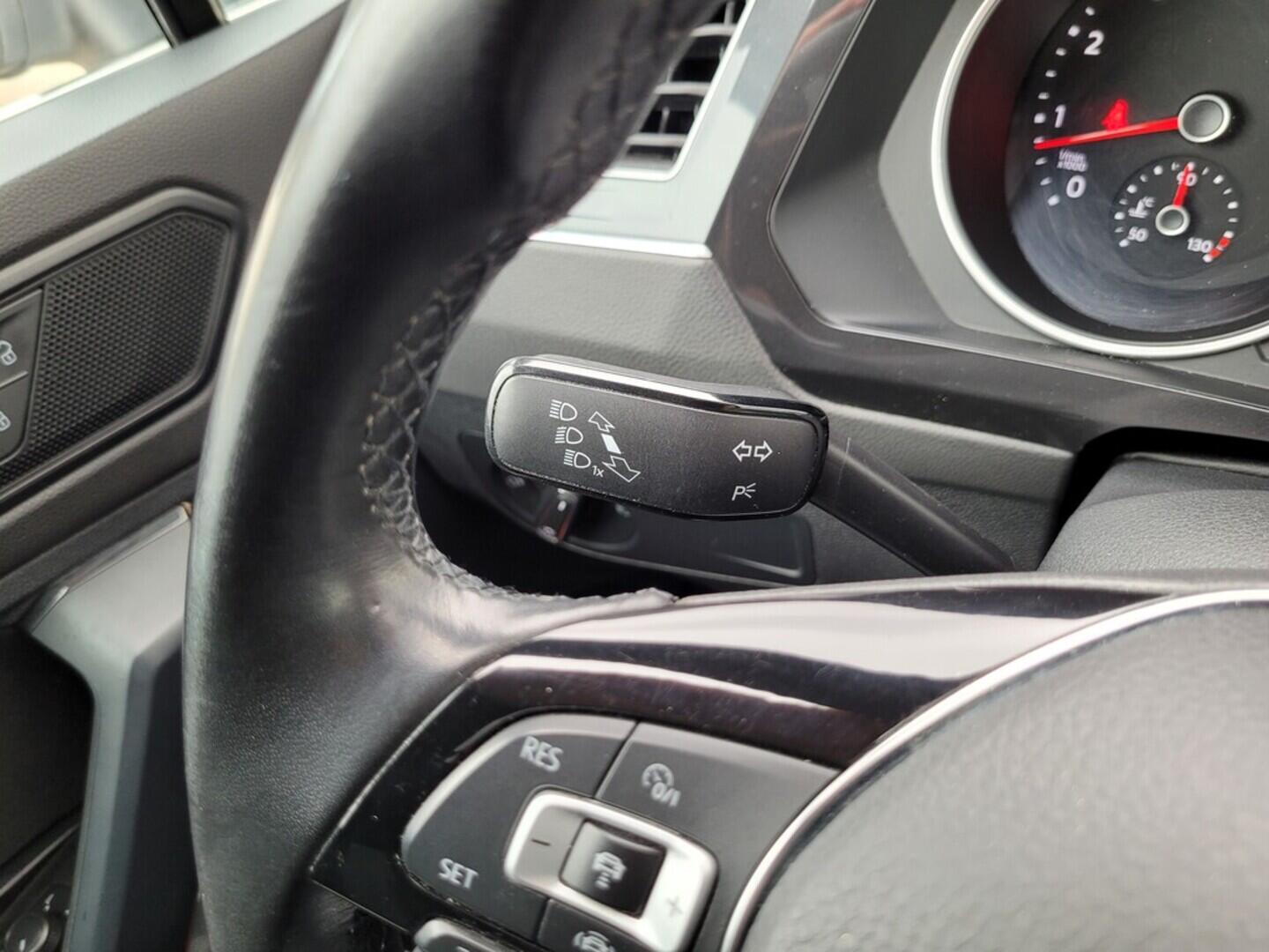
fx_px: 953
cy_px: 476
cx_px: 634
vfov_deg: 53.1
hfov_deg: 67.3
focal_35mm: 26
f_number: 1.8
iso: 160
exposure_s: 1/100
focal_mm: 5.4
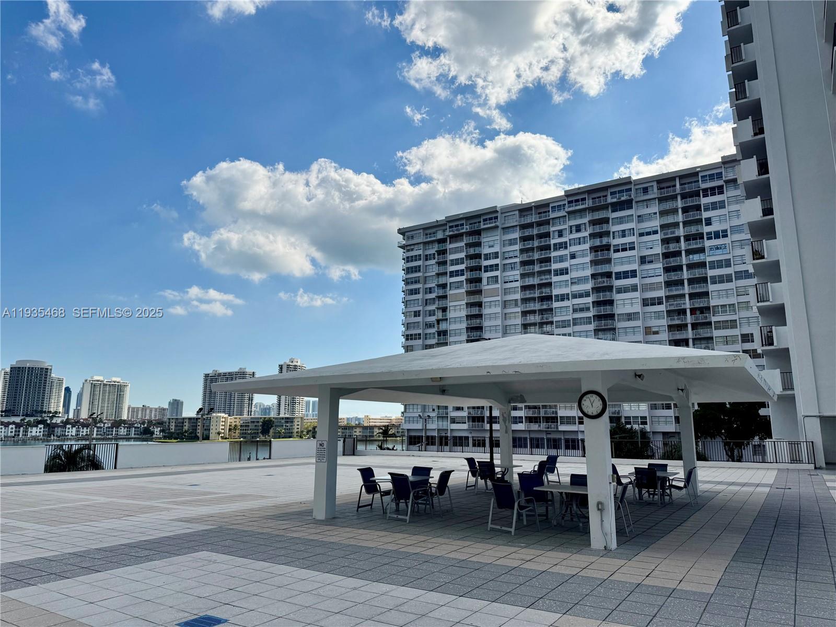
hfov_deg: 71.6
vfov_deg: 56.8
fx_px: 580
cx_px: 418
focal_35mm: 24
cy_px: 314
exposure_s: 1/10309
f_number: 1.78
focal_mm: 6.76
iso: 100
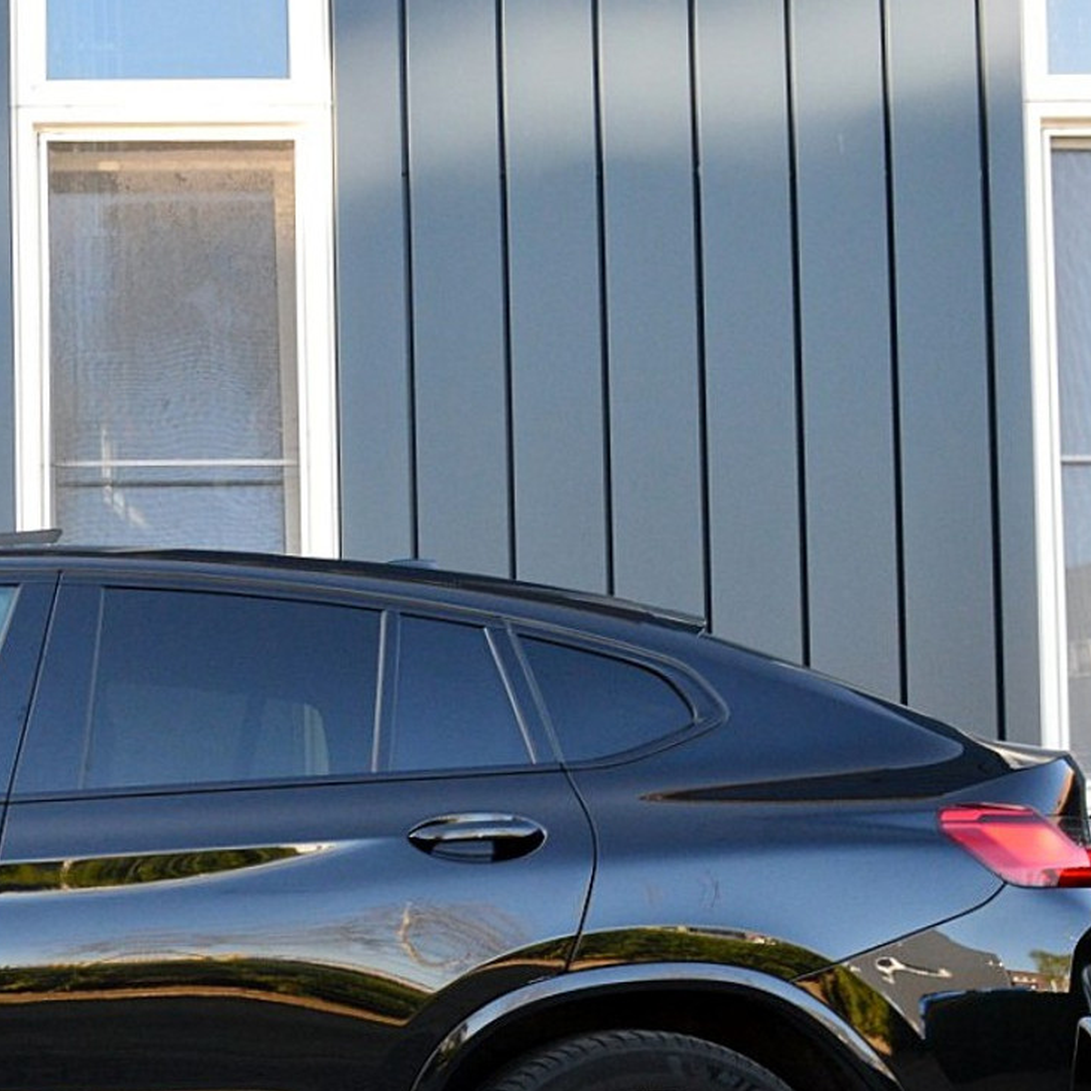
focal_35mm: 67
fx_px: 2389
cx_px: -137
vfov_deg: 25.3
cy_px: 872
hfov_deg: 23.9
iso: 800
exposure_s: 1/125
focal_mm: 20
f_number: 9
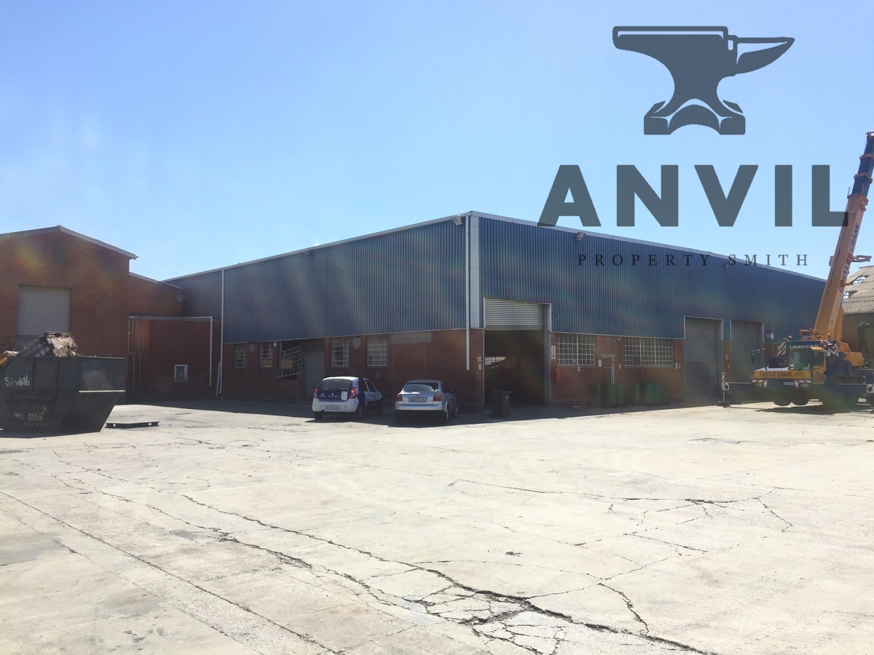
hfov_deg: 61.7
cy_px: 328
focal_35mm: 29
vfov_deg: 48.2
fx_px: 732
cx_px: 437
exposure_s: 1/1799
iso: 32
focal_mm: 4.15
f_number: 2.2
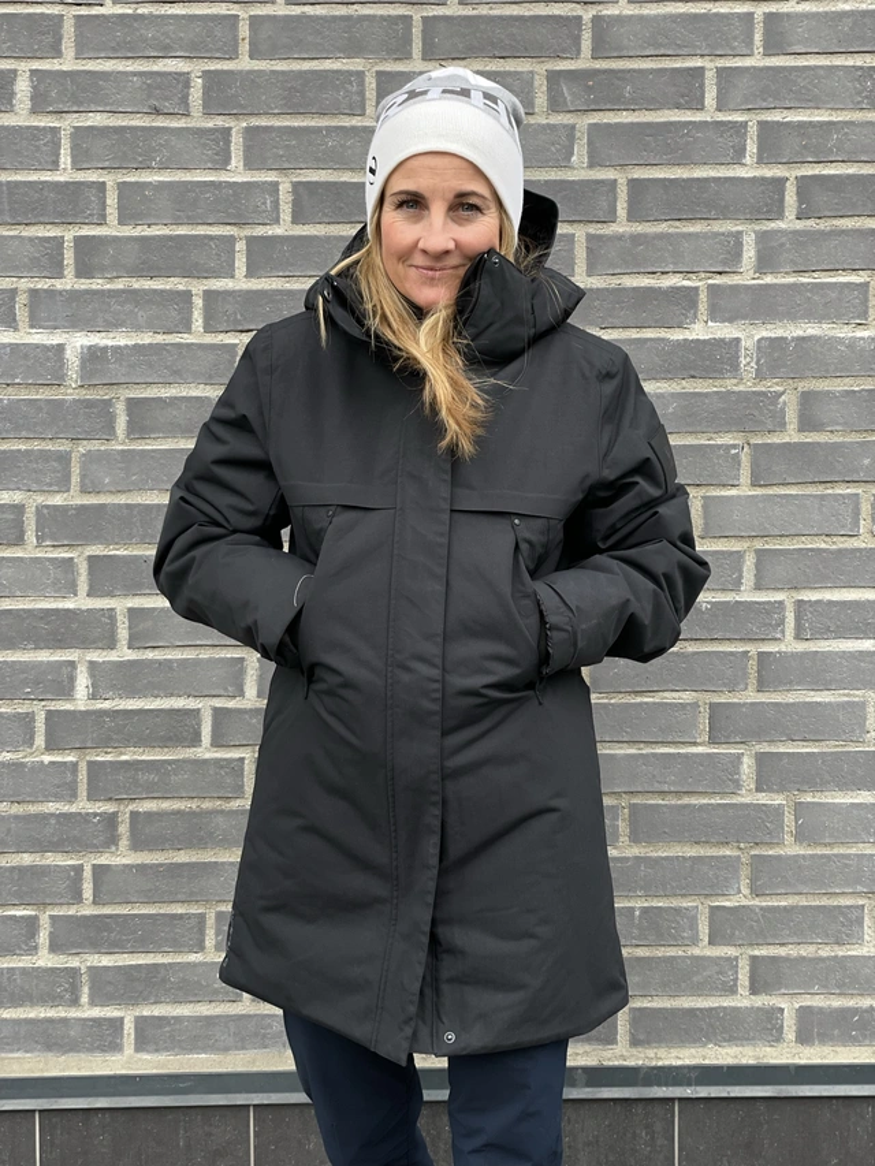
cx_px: 438
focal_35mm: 52
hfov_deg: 28.0
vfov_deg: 36.8
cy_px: 583
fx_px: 1752
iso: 64
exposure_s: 1/122
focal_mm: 6
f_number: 2
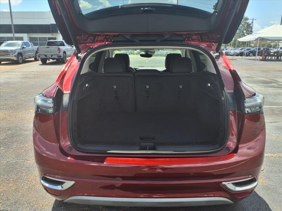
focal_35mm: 27
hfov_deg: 65.3
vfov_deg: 51.4
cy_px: 106
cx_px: 141
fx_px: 220
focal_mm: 3.58
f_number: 1.9
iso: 40
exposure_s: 1/714
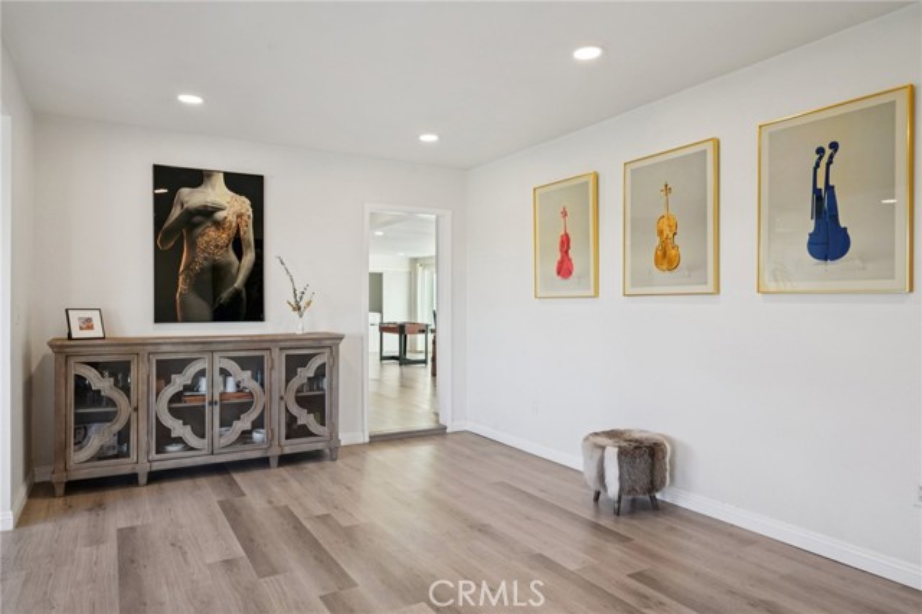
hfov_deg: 78.6
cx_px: 461
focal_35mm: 22
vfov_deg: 57.2
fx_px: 563
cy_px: 307
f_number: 8
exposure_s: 1/30
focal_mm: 22
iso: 320
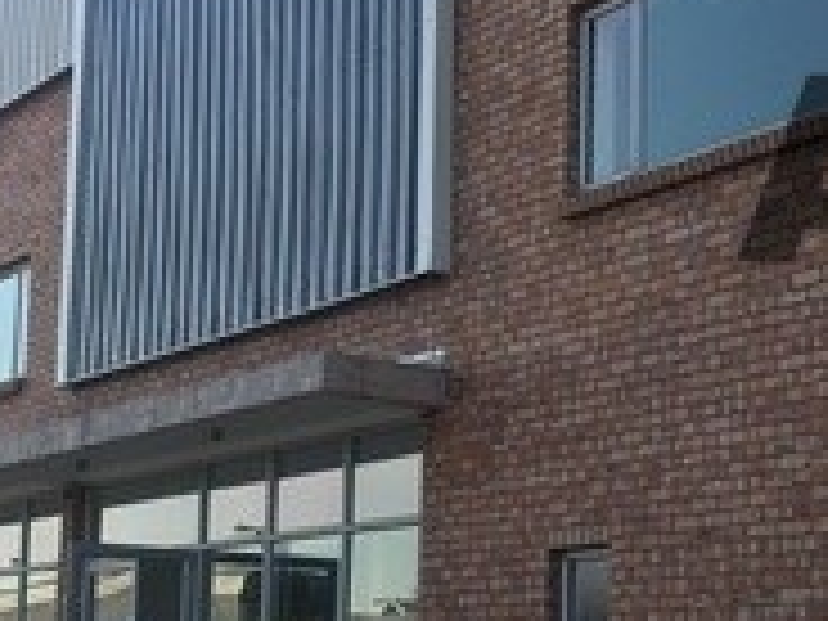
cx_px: 639
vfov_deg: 18.6
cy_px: 416
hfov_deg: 24.4
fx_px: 1890
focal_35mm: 79
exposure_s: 1/578
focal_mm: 4.15
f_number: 2.2
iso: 25
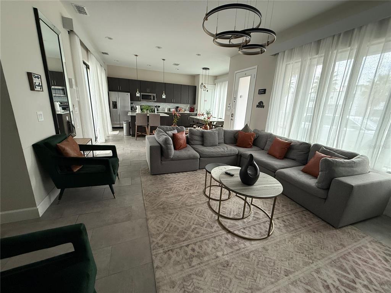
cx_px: 196
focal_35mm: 14
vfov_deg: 85.7
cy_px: 146
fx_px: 158
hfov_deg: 102.1
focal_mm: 2.22
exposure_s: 1/71
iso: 400
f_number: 2.2
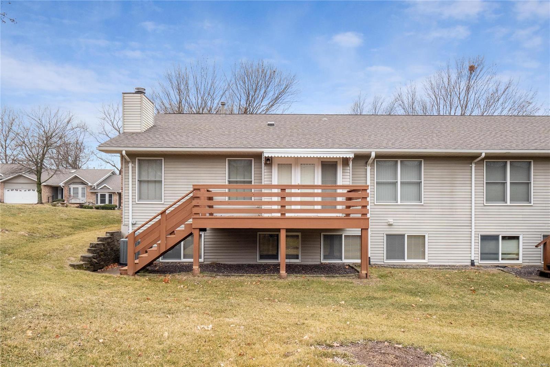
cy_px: 184
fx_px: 367
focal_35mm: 24
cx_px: 275
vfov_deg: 53.1
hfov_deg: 73.8
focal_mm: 12
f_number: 8
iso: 400
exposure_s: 1/20
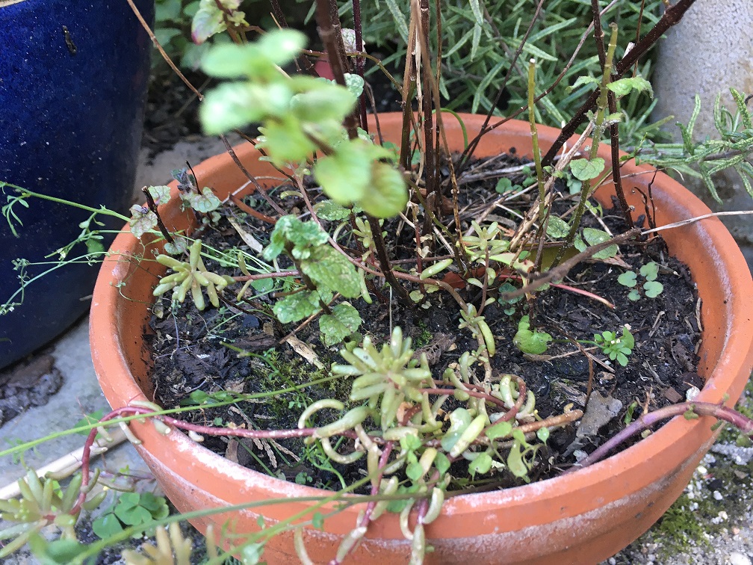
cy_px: 282
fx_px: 631
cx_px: 376
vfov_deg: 48.2
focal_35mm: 29
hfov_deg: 61.7
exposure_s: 1/33
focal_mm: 4.15
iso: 64
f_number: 2.2
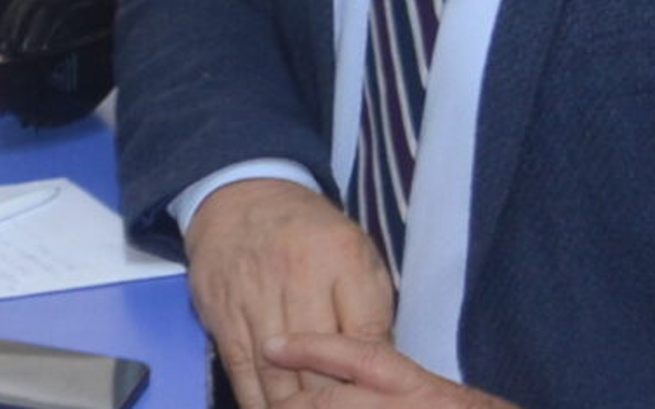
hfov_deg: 10.4
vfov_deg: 6.9
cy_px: -258
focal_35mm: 187
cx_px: -601
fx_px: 3336
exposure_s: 1/60
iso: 450
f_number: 3.5
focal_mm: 18
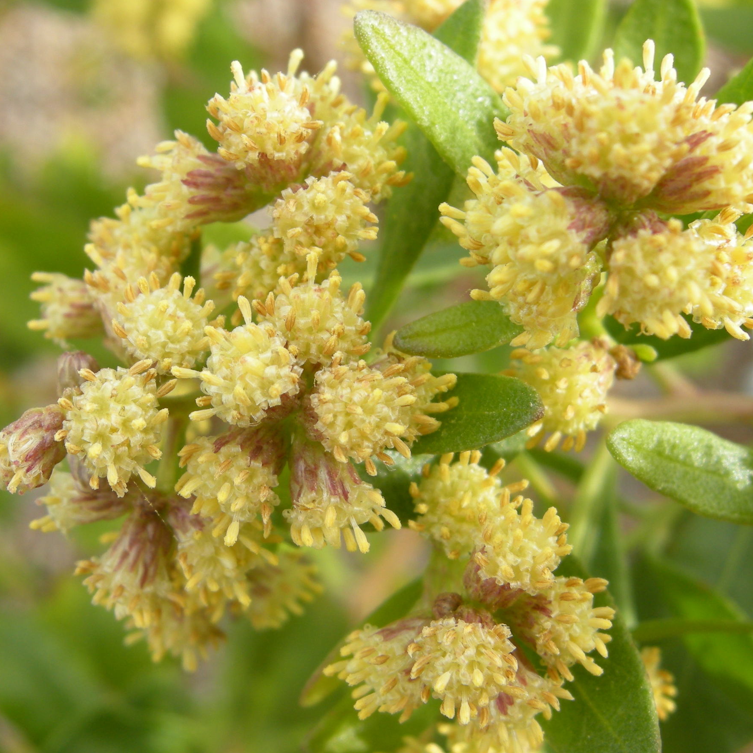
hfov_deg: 40.0
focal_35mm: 42
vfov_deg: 40.0
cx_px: 420
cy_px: 372
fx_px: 1034
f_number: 4.3
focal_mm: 7.5
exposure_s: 1/141
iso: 64
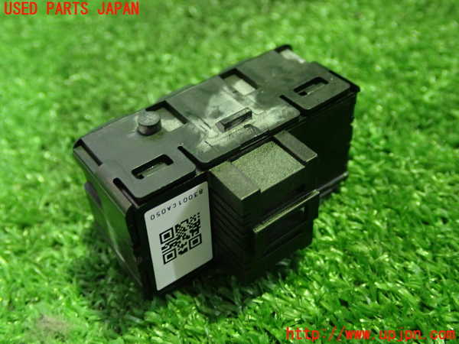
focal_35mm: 44
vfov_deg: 32.9
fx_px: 583
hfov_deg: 42.9
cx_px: 230
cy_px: 172
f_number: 2.9
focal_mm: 7.84
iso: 800
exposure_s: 1/13
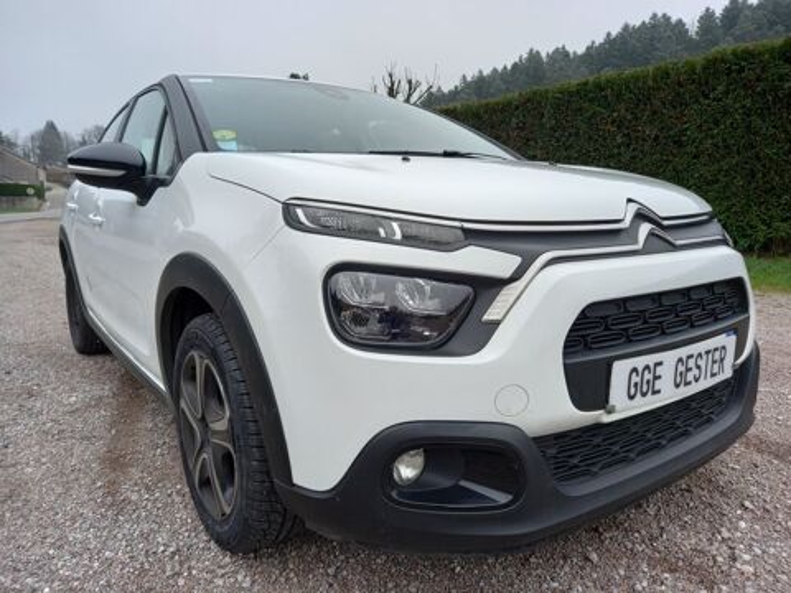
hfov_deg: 69.4
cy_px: 296
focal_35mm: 25
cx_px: 396
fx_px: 571
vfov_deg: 54.9
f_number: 2
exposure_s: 1/135
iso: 25
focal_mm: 4.6
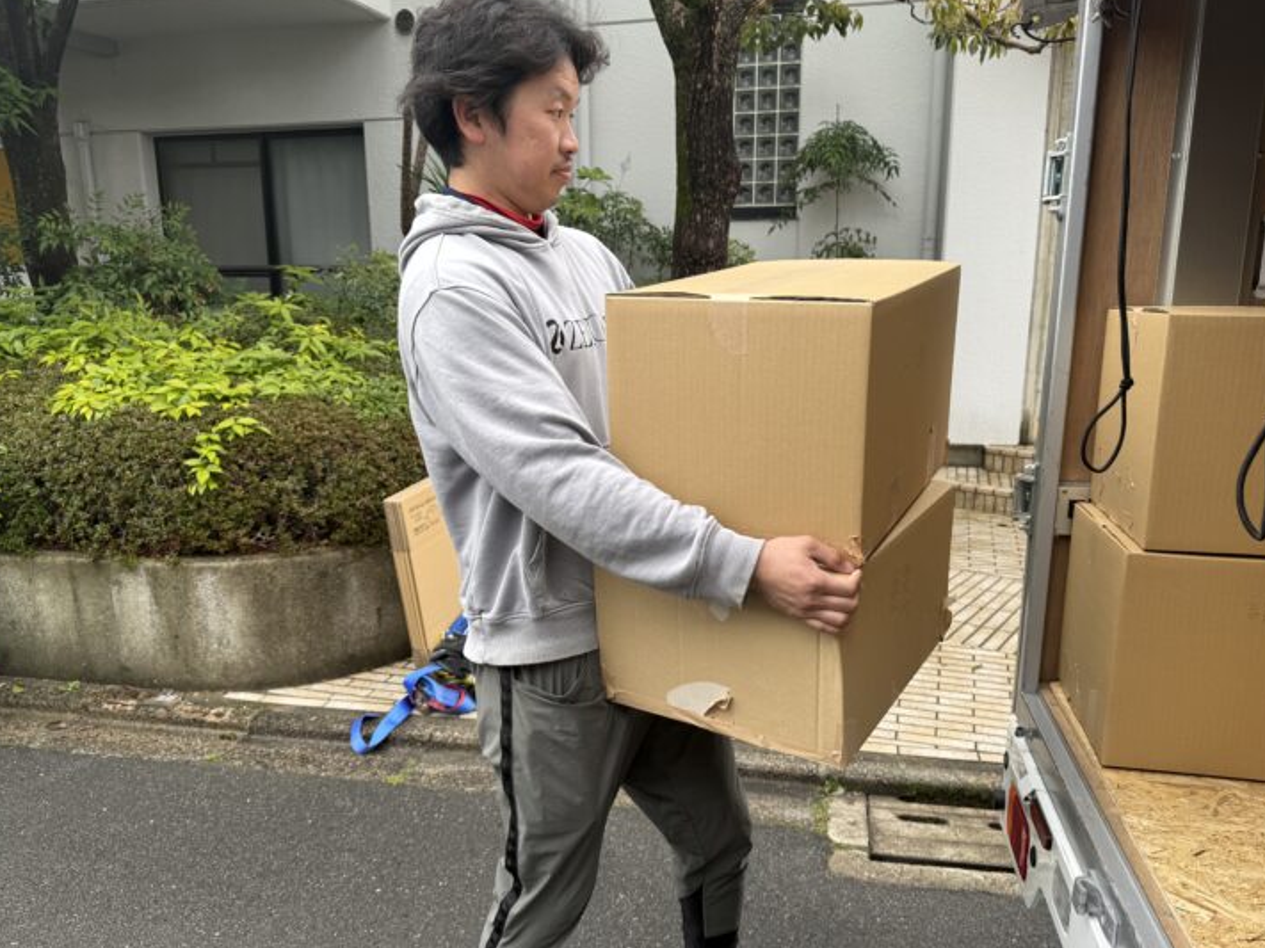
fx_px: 987
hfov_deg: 65.3
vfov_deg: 51.3
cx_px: 664
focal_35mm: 27
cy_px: 514
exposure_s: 1/459
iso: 80
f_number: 1.78
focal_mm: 6.76
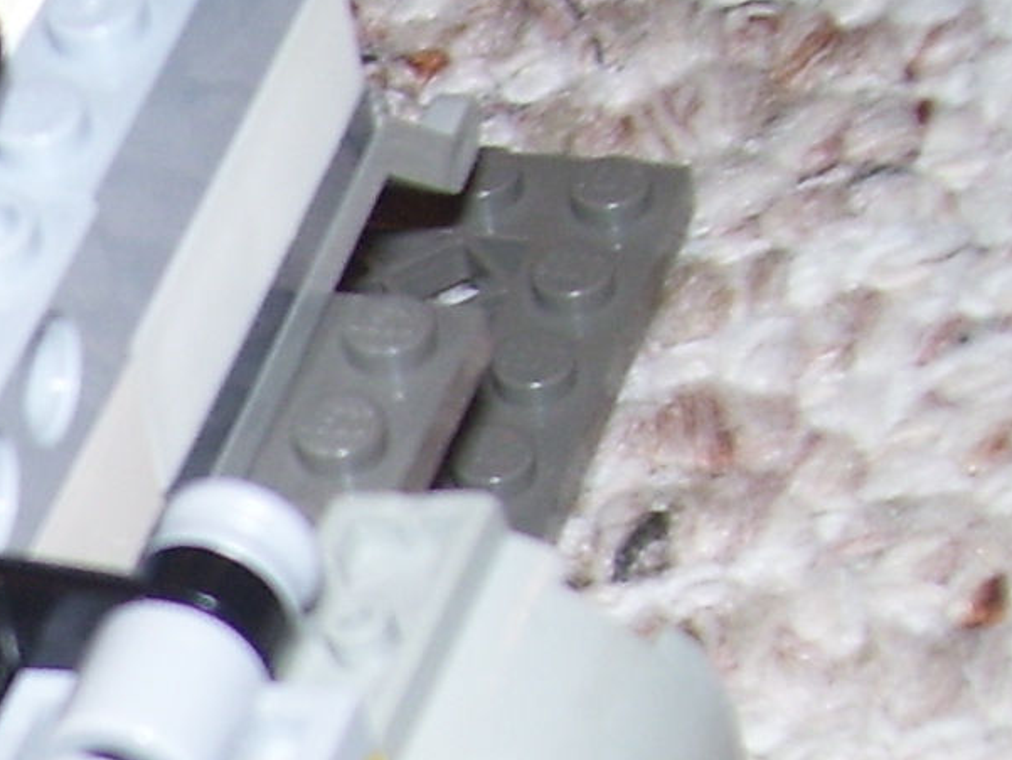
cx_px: -790
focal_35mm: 138
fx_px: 4035
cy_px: 1139
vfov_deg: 10.4
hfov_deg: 13.0
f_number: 2.7
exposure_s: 1/60
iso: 80
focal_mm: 6
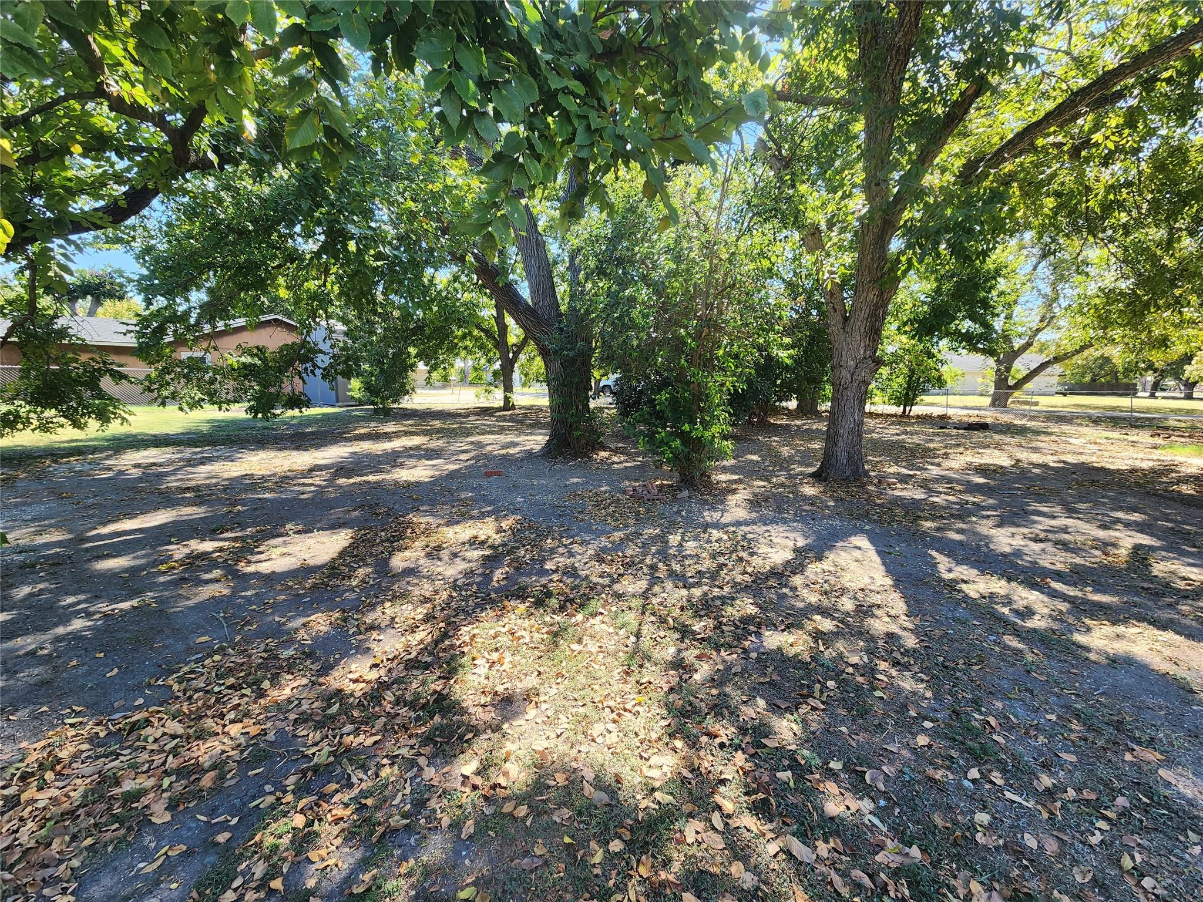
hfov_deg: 106.2
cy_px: 451
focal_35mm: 13
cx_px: 602
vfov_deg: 89.9
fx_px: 452
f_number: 2.2
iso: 50
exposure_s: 1/208
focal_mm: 2.2
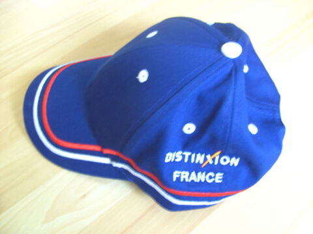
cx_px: 156
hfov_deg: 50.1
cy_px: 117
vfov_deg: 38.7
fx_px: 335
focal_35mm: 37
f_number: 2.8
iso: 100
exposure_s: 1/1.67
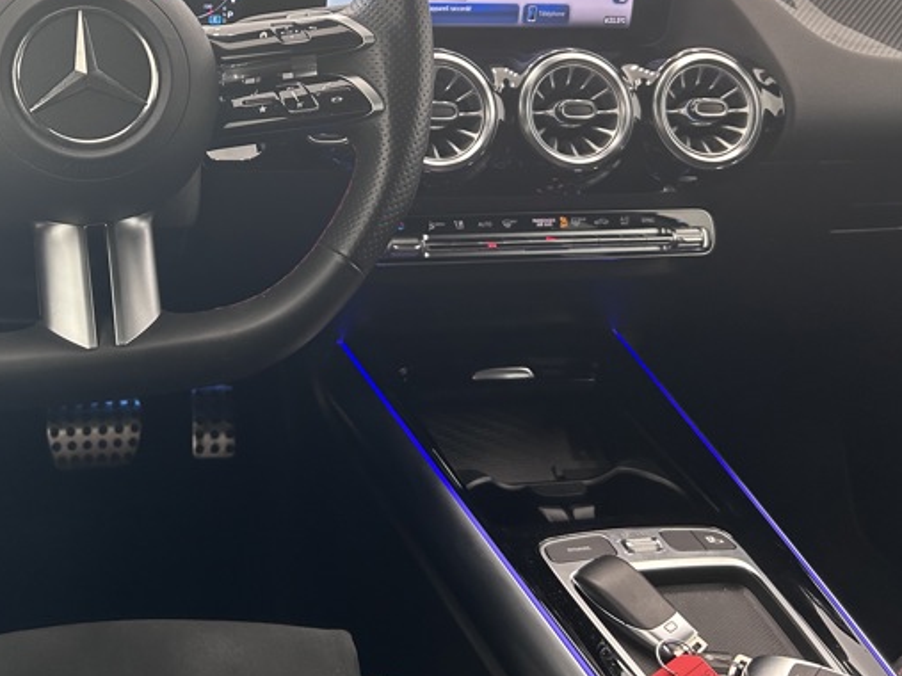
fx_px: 1068
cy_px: 165
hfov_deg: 44.4
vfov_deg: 34.4
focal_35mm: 41
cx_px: 233
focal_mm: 5.7
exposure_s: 1/52
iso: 125
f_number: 1.5
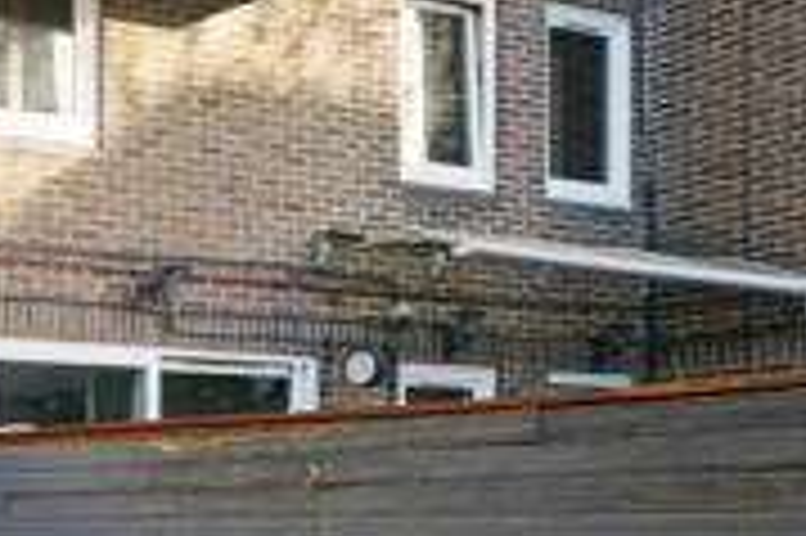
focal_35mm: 44
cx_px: -380
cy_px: 462
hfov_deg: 29.2
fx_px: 984
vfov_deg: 29.4
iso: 500
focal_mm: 12
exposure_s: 1/2500
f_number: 4
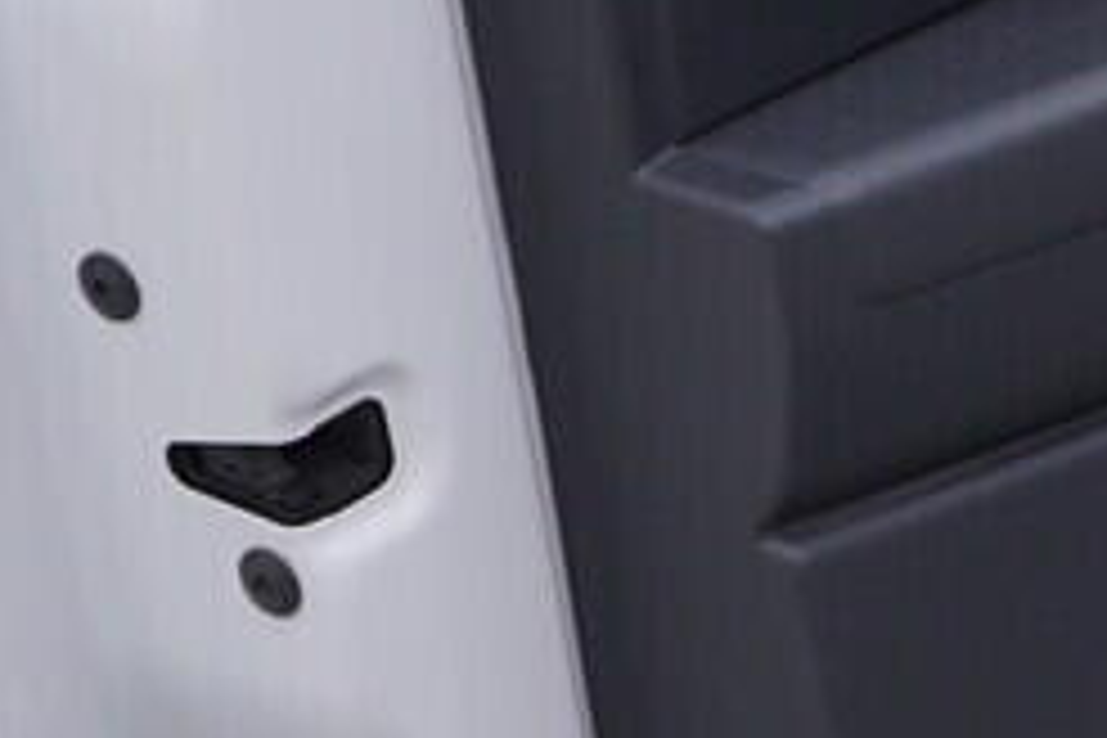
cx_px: 2835
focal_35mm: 211
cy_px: -621
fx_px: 6488
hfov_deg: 8.7
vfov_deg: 6.4
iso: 125
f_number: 4
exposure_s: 1/60
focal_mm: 24
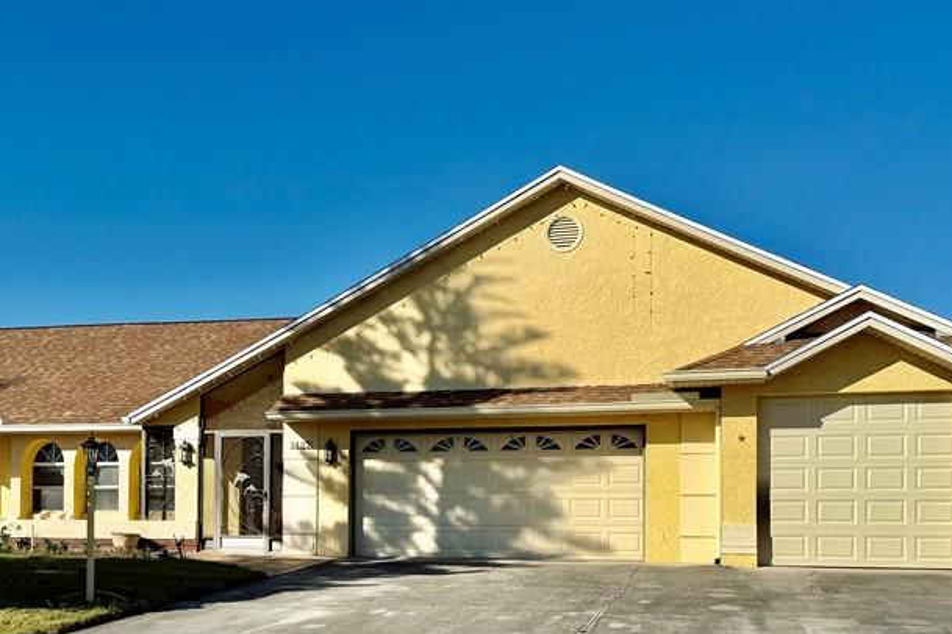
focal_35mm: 42
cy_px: 500
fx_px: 1111
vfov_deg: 31.1
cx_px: 425
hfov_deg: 46.3
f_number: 1.78
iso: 80
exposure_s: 1/8130
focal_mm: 6.76
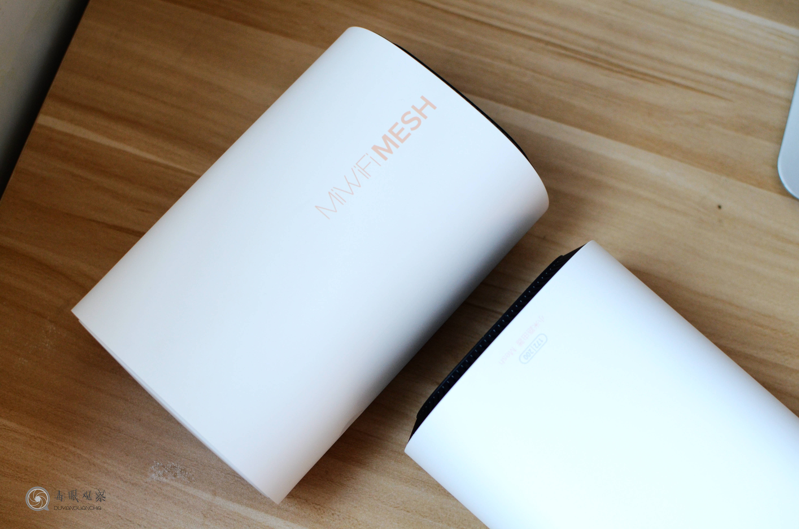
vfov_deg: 25.6
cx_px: 400
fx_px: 1163
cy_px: 264
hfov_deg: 37.9
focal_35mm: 52
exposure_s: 1/60
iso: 800
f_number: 3.5
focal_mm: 35
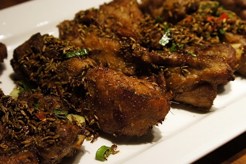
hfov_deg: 31.9
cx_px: 114
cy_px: 87
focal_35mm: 63
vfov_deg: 21.5
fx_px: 430
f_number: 4
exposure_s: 1/100
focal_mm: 24
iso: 200
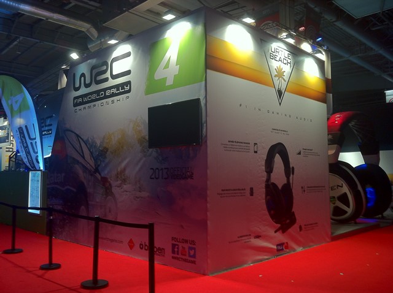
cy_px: 146
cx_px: 196
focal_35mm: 35
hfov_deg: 52.7
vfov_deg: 40.6
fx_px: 397
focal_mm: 3.85
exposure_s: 1/15
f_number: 2.8
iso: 100
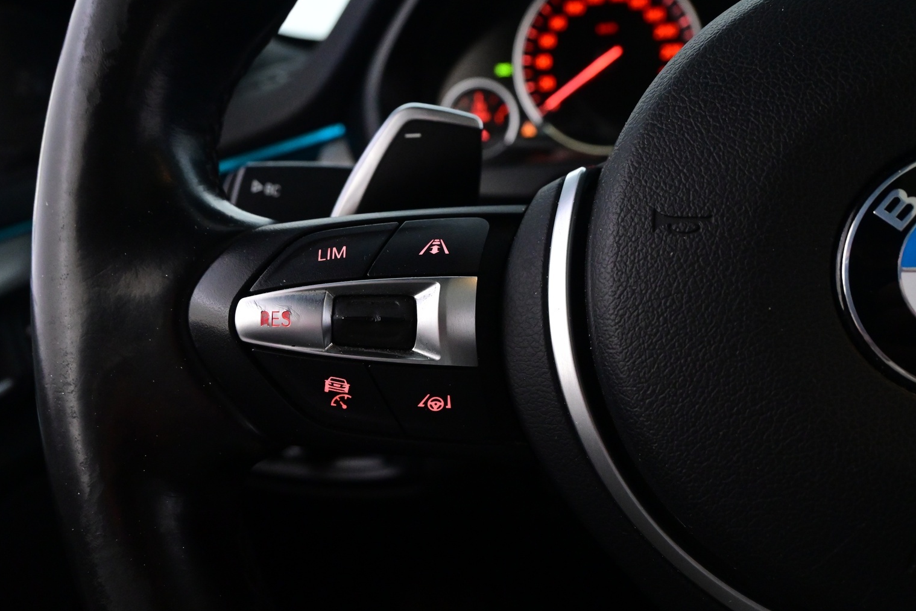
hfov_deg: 58.7
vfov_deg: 41.1
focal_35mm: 32
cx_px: 473
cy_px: 324
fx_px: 814
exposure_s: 1/30
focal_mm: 20
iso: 4000
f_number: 6.3
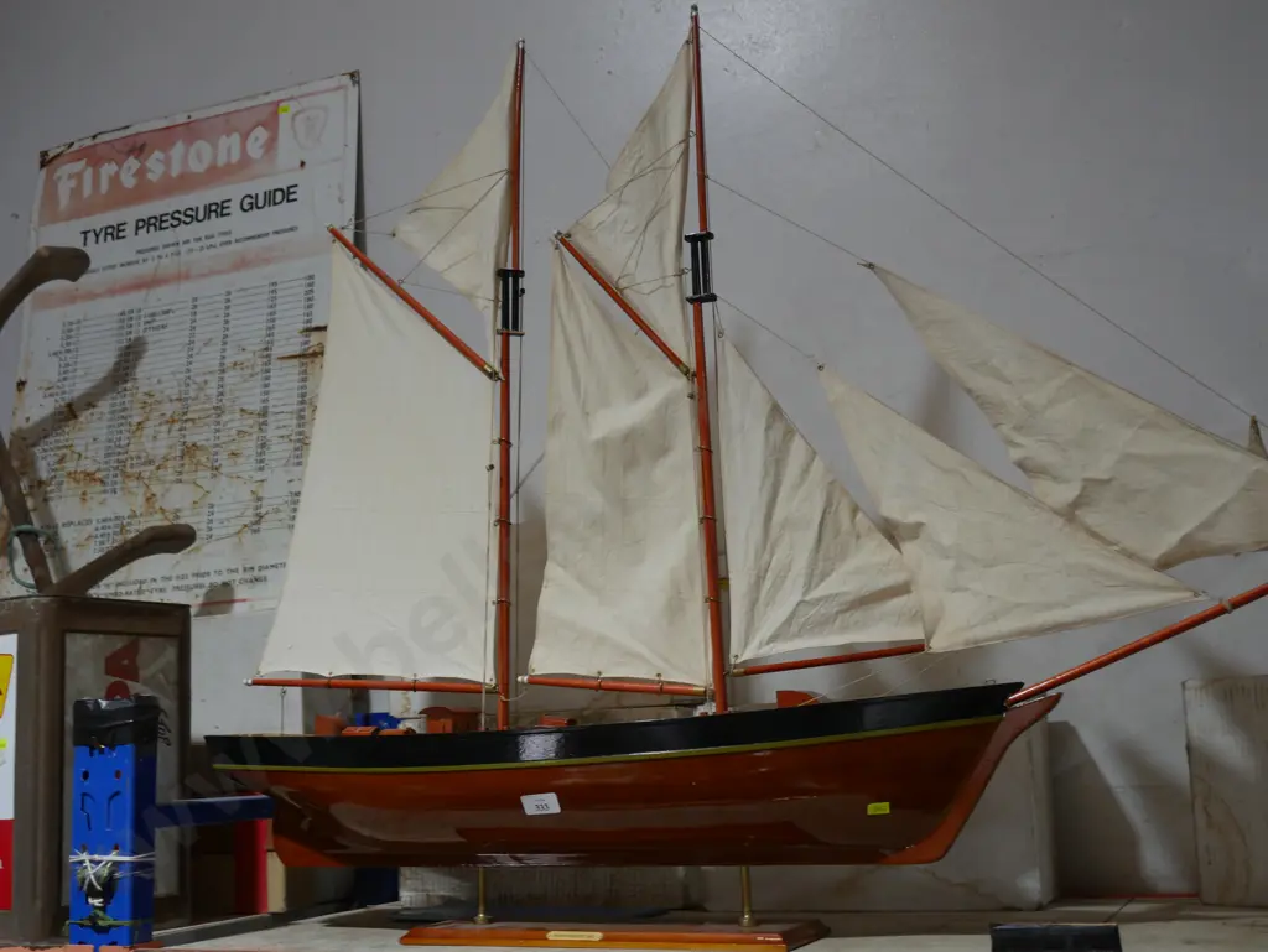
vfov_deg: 32.9
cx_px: 634
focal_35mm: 44
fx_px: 1612
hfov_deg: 42.9
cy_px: 476
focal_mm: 22
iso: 320
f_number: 4.7
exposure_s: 1/60
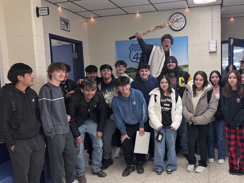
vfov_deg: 42.9
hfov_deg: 54.2
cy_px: 98
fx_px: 233
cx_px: 163
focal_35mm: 33
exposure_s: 1/120
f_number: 1.78
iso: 200
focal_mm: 6.76
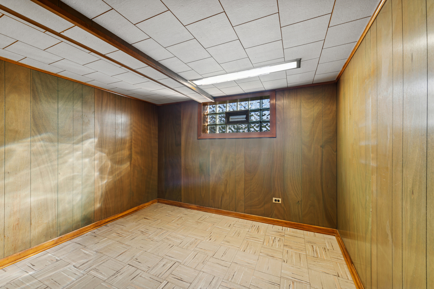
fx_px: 169
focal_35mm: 14
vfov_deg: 81.3
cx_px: 217
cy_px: 144
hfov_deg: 104.2
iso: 200
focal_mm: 14
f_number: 8
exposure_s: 1/4
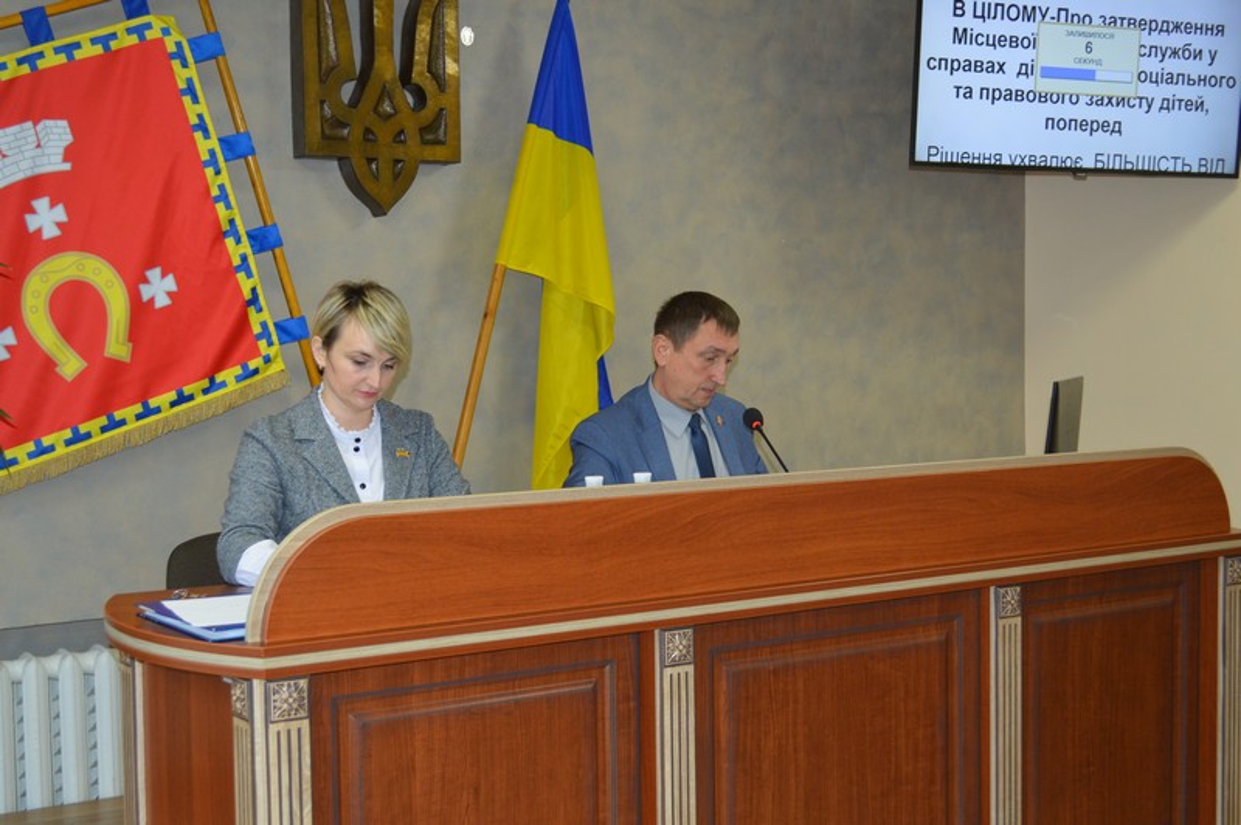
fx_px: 1653
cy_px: 412
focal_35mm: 48
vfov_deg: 28.0
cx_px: 620
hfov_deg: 41.1
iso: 720
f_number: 4.8
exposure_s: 1/60
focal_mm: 32
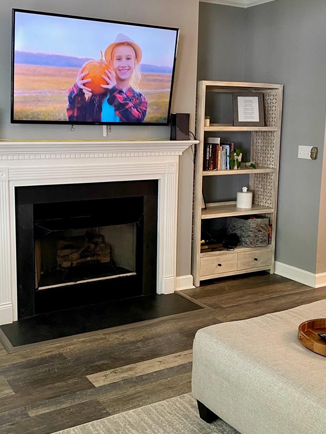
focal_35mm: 41
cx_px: 141
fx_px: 515
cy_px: 210
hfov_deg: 35.1
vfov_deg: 45.8
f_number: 1.8
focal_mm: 4.25
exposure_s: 1/60
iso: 200
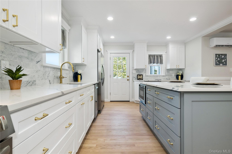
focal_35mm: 18
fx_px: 116
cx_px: 116
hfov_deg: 90.0
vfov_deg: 67.4
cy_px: 77
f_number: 11
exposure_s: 1/15
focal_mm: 18
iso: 400
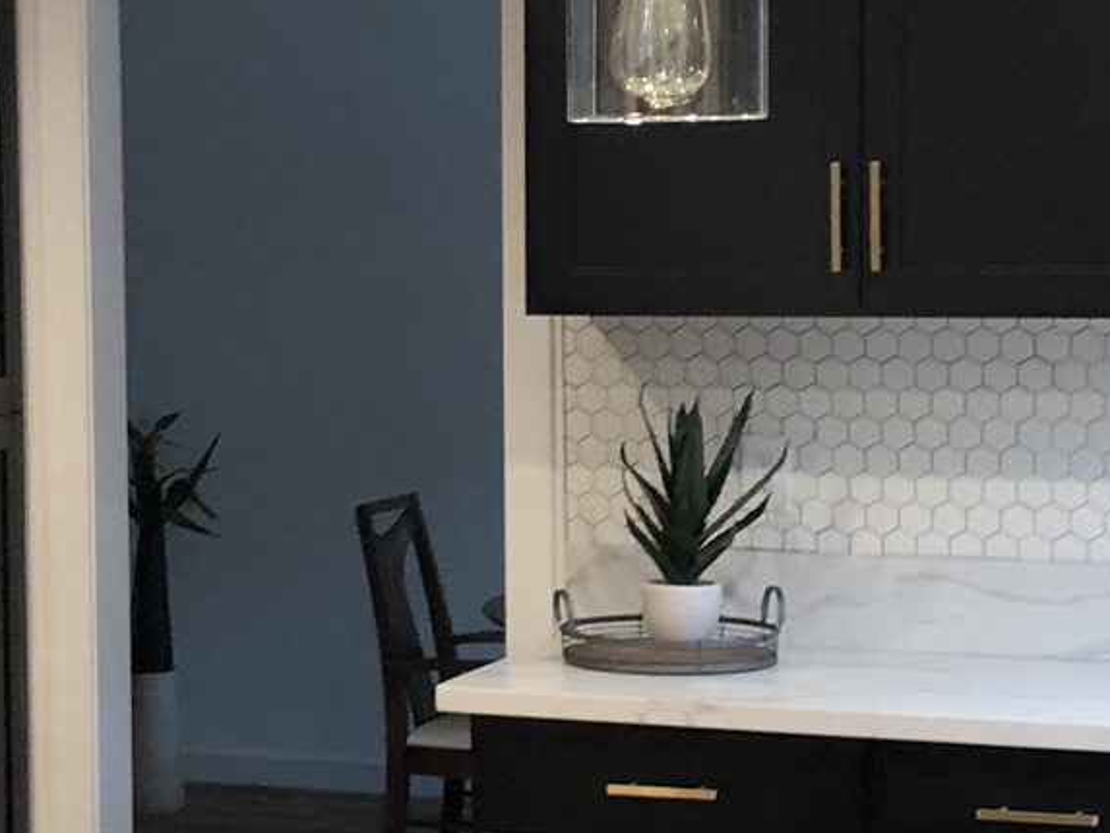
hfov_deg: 19.5
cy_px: 339
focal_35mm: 100
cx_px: 298
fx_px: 3207
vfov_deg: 14.8
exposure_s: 1/15
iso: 50
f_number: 1.8
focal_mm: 4
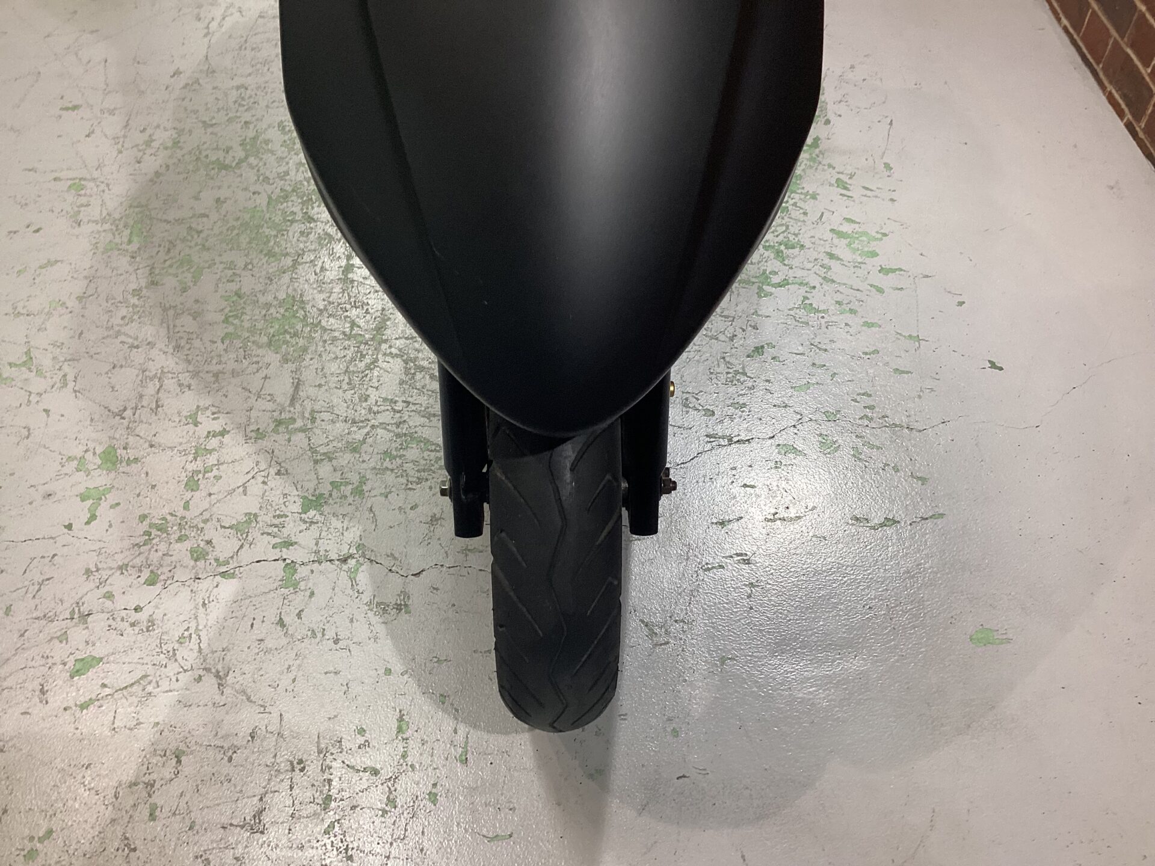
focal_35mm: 31
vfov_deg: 45.4
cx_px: 578
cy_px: 433
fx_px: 1034
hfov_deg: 58.4
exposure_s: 1/60
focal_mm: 3.3
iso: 64
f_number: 2.4
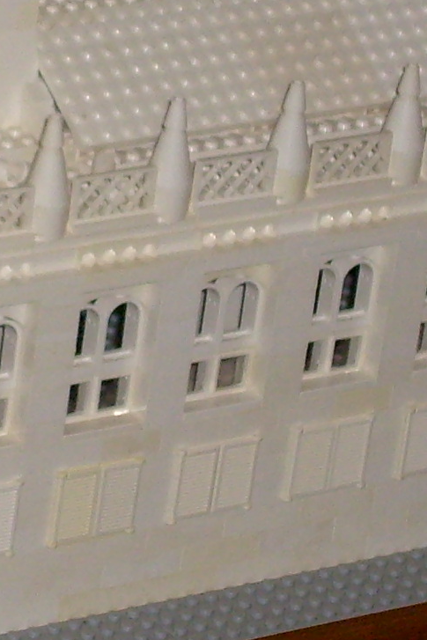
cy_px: 132
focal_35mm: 290
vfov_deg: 7.1
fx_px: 5157
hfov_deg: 4.7
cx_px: -31
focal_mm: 12
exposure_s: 1/60
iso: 100
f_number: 3.9
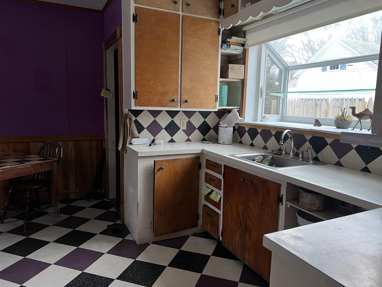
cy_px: 144
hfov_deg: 67.3
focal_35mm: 26
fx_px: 287
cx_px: 191
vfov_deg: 53.1
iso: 400
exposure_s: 1/40
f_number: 1.5
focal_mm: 5.7
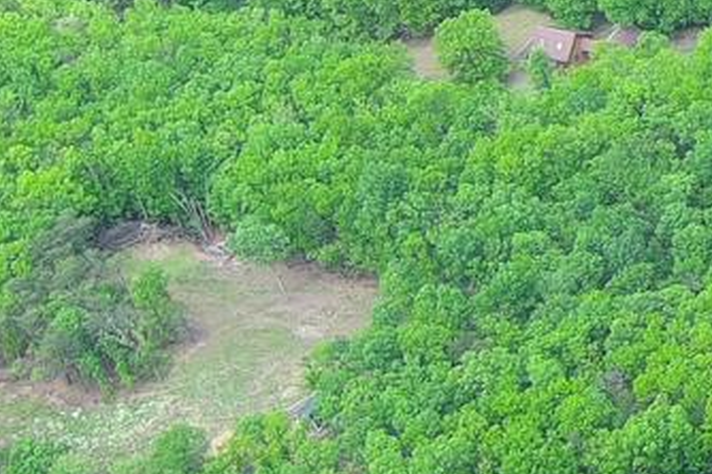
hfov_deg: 9.2
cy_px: 10
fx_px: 3517
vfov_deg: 7.7
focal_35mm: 178
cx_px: 2147
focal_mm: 10.57
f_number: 2.8
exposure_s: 1/278
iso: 100
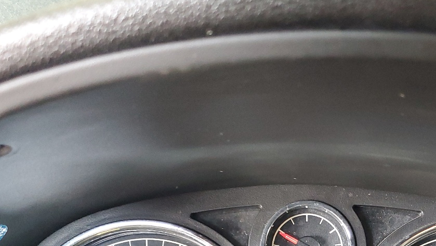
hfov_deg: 37.7
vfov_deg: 20.8
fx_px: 624
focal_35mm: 54
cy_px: 292
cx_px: 316
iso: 288
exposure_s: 1/40
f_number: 1.5
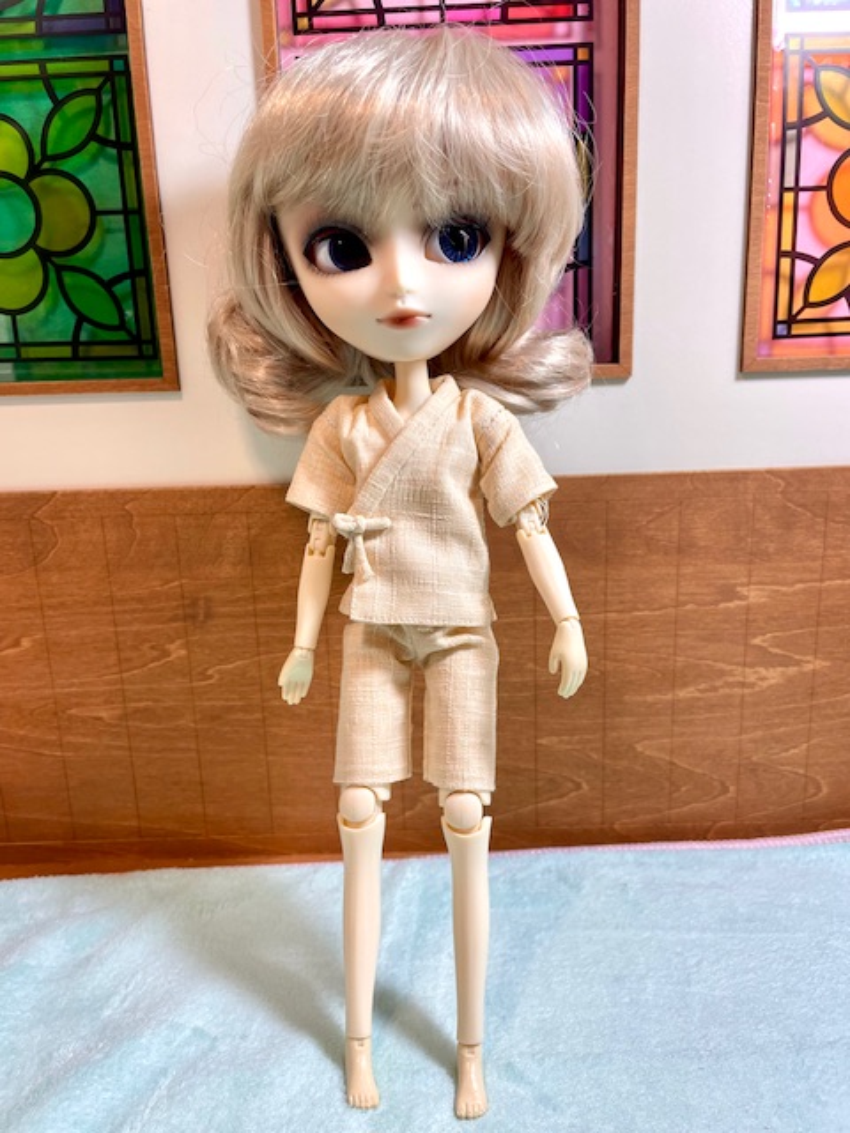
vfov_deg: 67.3
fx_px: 851
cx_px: 425
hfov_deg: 53.1
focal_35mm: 26
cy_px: 566
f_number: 1.6
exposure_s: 1/120
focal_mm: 4.2
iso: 40
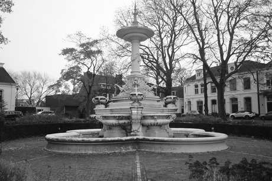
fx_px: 249
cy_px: 90
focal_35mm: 33
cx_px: 136
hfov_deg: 57.3
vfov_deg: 39.9
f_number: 3.8
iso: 640
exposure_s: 1/100
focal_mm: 22
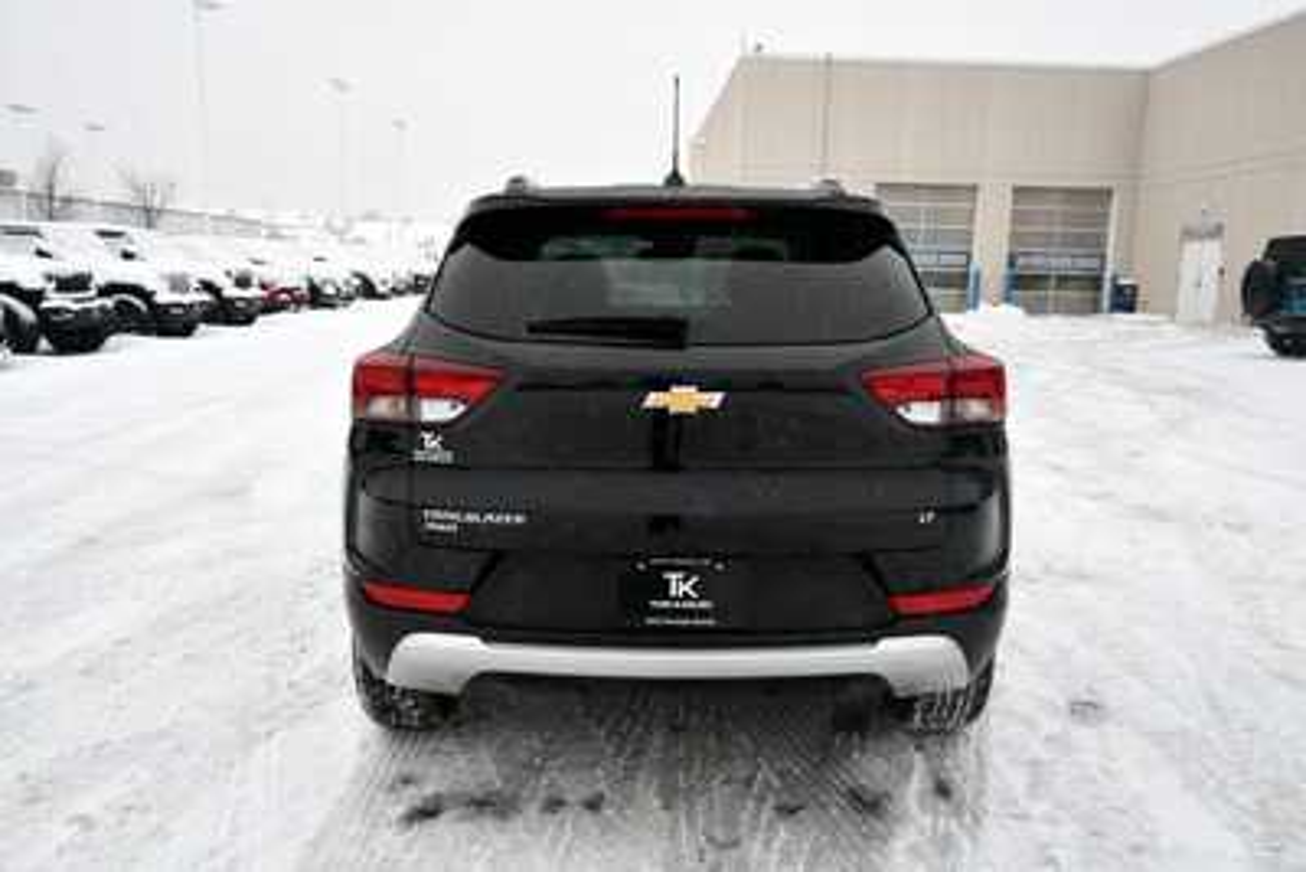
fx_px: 1089
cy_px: 436
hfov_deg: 61.9
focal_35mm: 30
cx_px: 653
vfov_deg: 43.6
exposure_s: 1/250
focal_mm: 20
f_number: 6.3
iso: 200
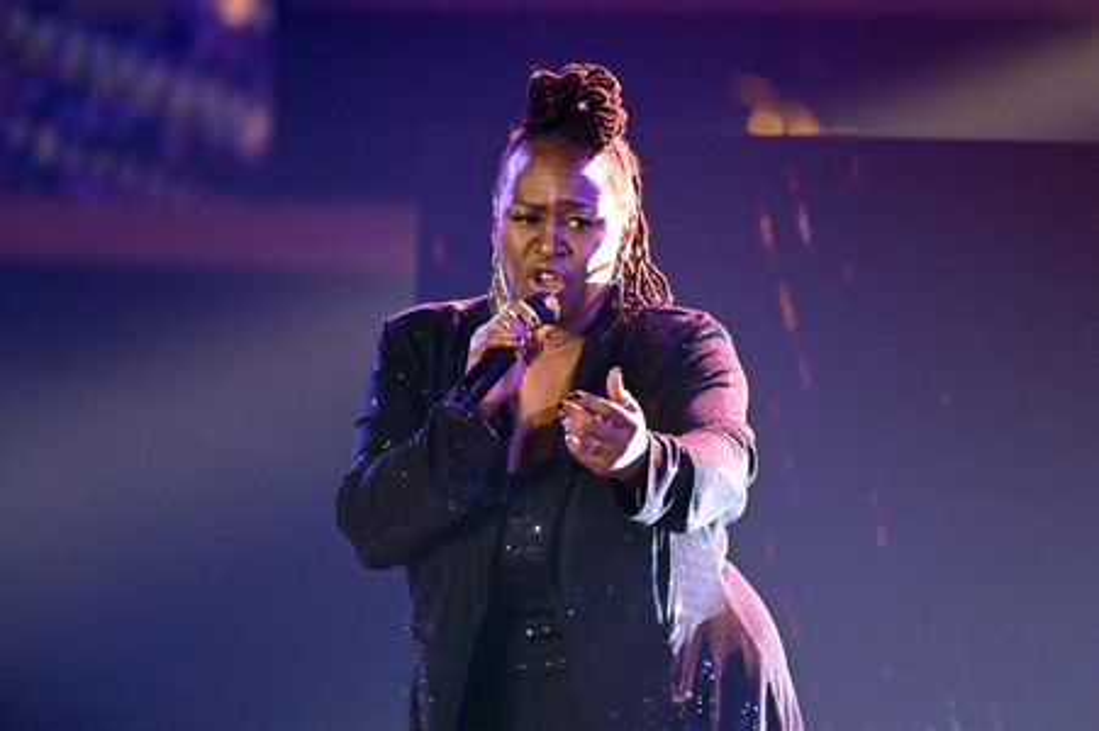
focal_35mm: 500
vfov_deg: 2.7
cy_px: 366
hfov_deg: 4.1
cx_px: 550
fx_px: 15252
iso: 16000
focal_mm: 500
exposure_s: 1/320
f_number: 5.6
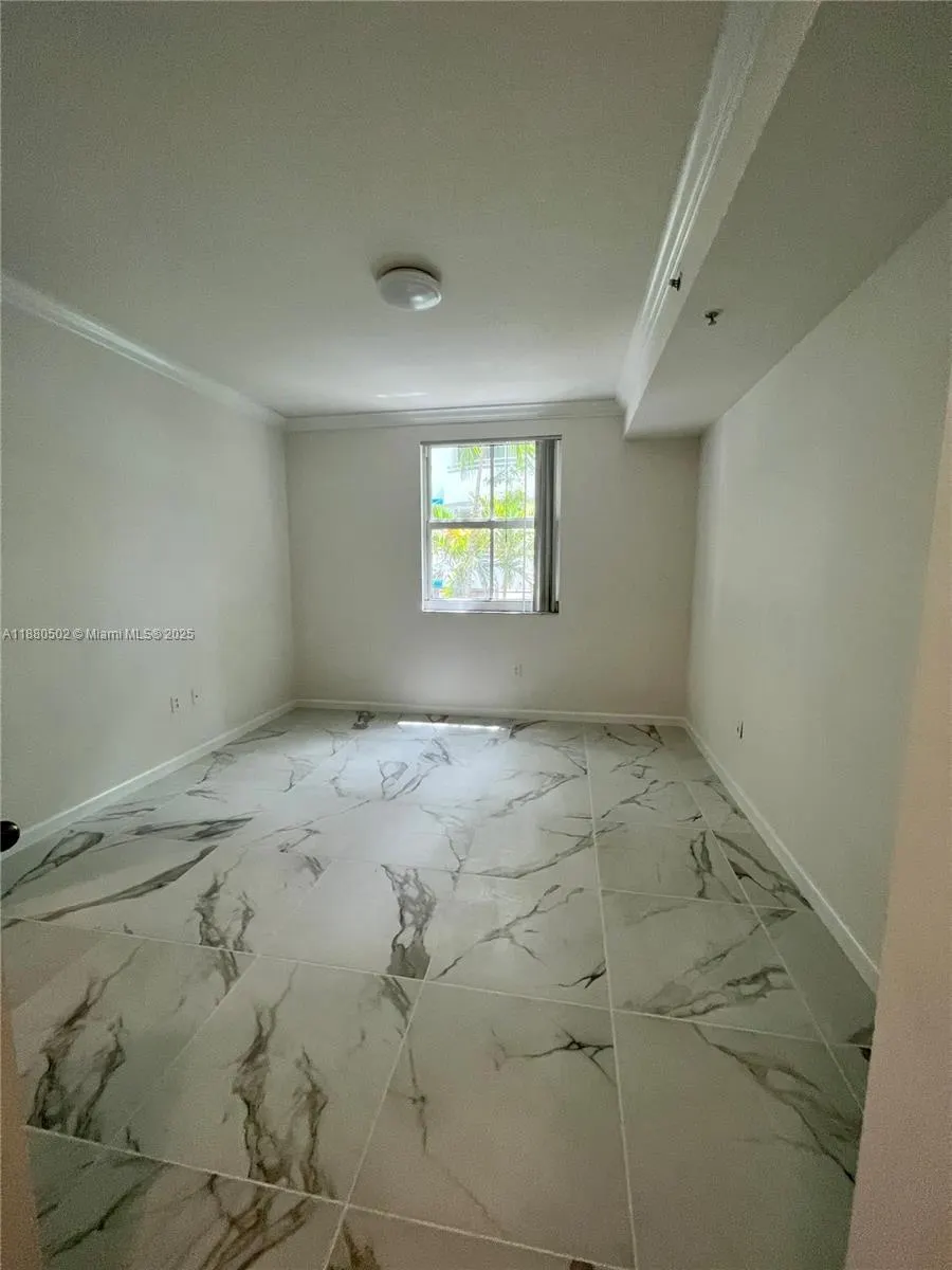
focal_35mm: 13
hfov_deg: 89.9
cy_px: 635
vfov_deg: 106.2
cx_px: 476
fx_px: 477
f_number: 1.8
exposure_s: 1/120
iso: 200
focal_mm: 1.57
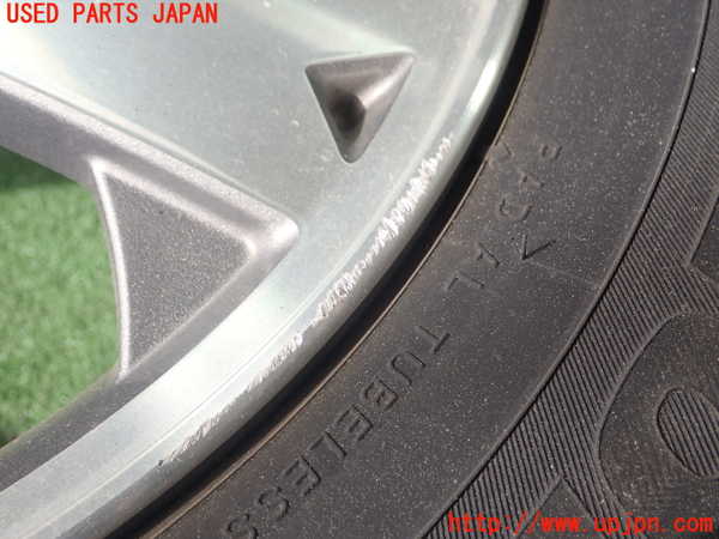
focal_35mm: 53
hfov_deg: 36.2
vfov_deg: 27.5
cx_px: 360
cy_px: 270
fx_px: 1101
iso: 200
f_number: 3.4
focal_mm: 9.61
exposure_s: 1/100
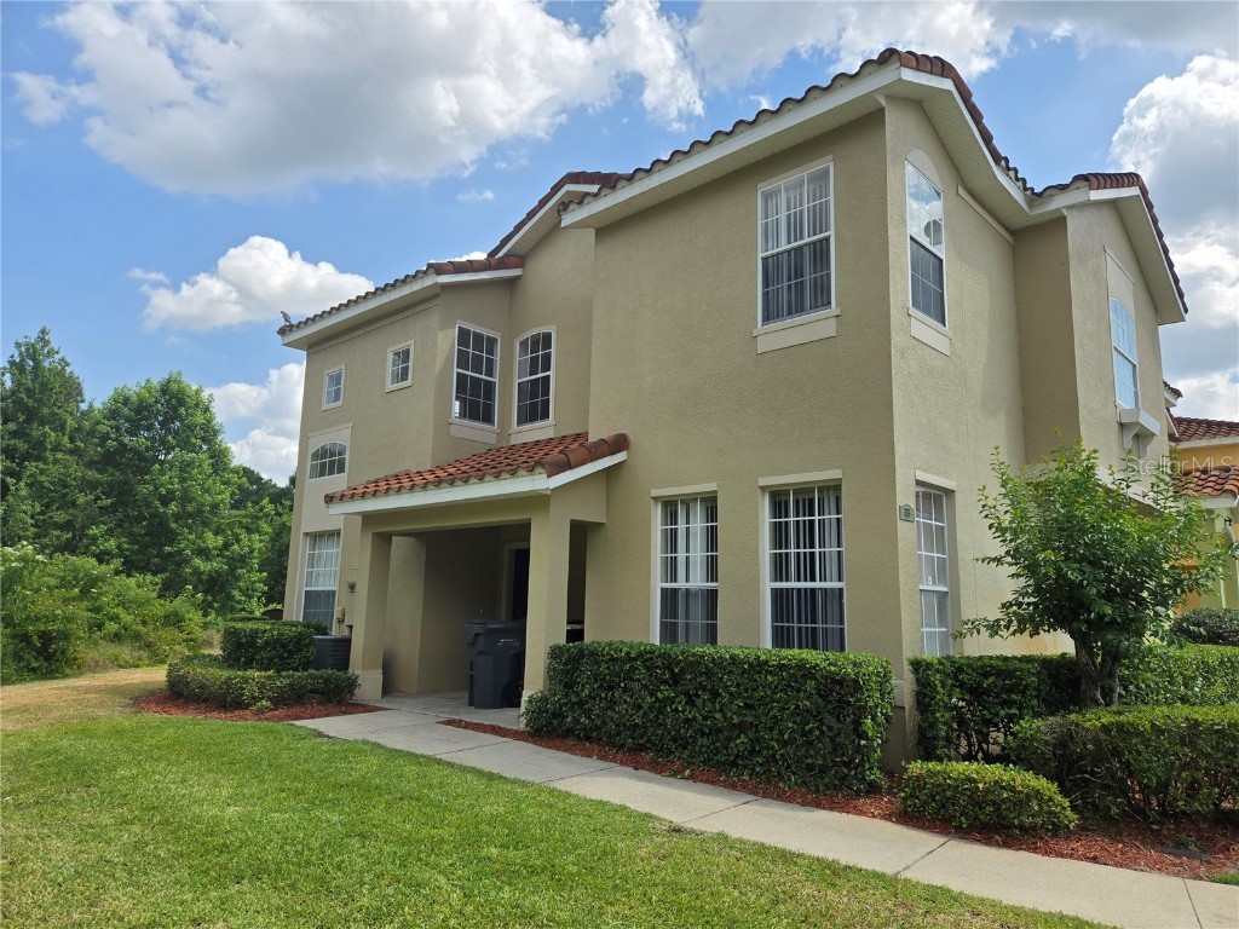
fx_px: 823
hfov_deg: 73.9
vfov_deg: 58.9
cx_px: 620
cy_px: 464
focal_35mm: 23
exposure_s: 1/1567
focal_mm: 5.4
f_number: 1.8
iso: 25
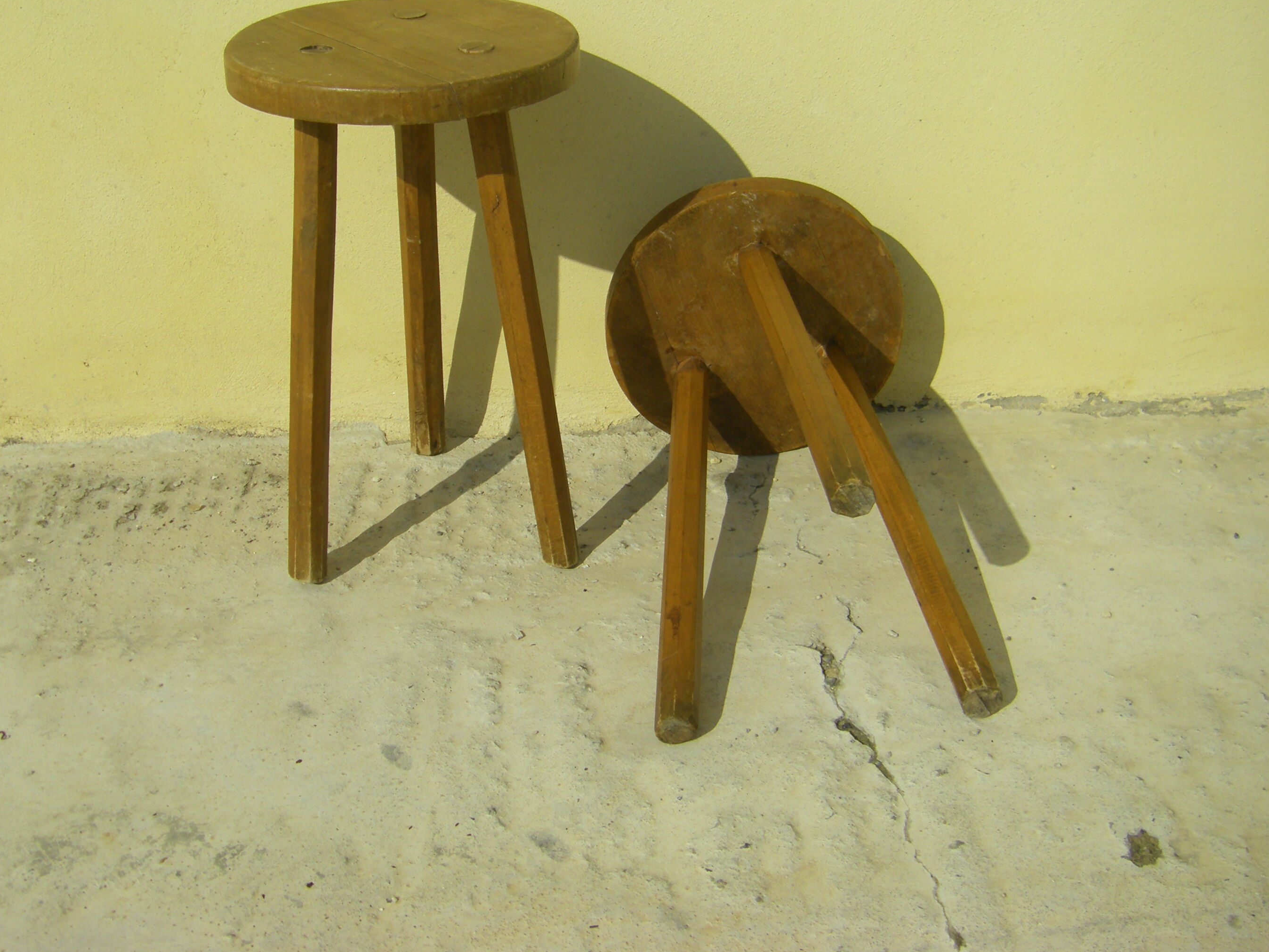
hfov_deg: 41.2
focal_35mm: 46
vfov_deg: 31.5
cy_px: 401
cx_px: 607
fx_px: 1686
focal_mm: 6.3
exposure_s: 1/500
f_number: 7
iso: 64
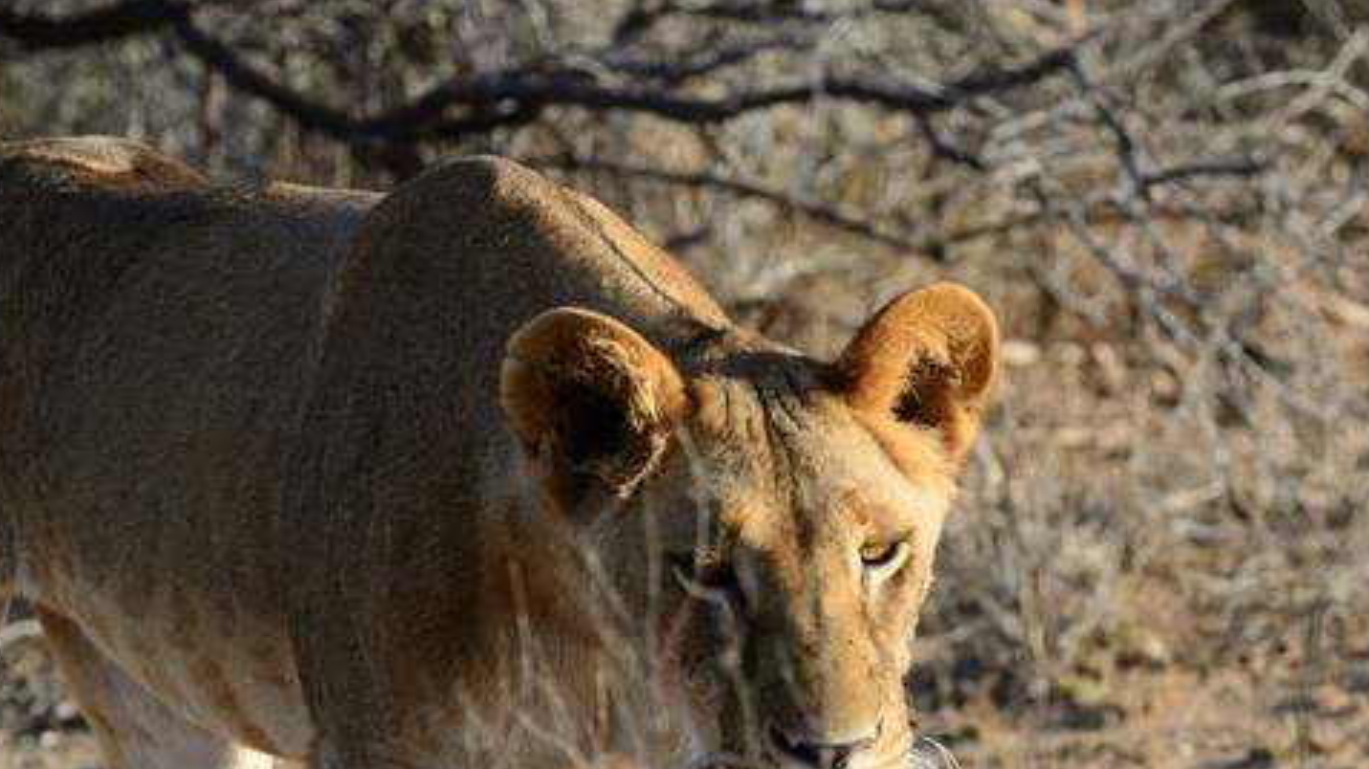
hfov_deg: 4.7
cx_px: 778
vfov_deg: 2.6
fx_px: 16694
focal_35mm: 460
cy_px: 590
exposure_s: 1/500
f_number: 5.3
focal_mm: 200
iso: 200
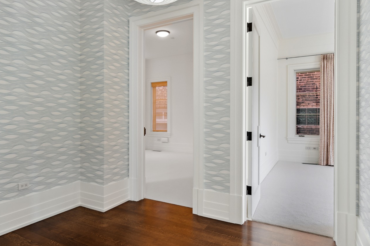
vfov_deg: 55.1
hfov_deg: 75.6
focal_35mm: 23
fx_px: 236
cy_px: 118
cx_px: 158
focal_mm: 18
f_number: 8
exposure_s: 1/4
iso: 320
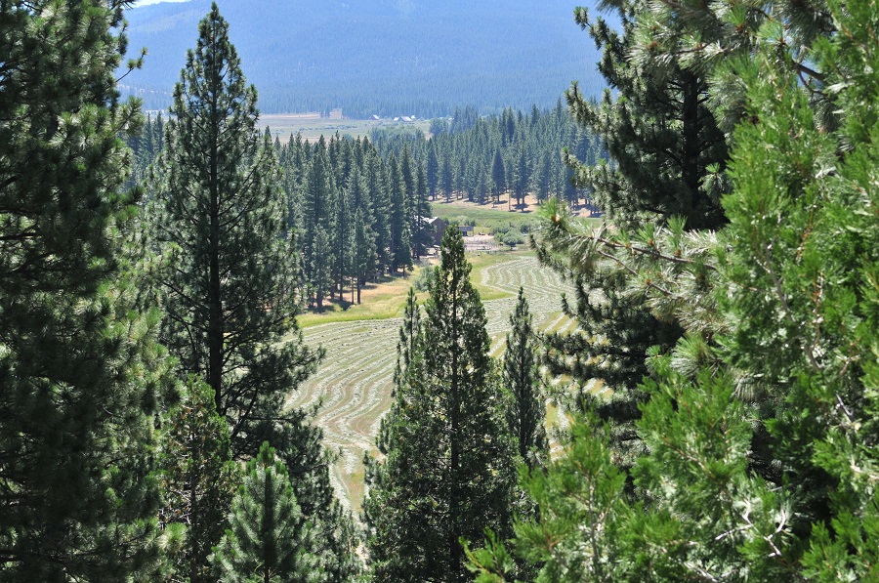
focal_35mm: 105
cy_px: 292
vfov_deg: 13.0
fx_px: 2560
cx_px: 440
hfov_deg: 19.5
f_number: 7.1
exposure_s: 1/640
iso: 400
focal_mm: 70
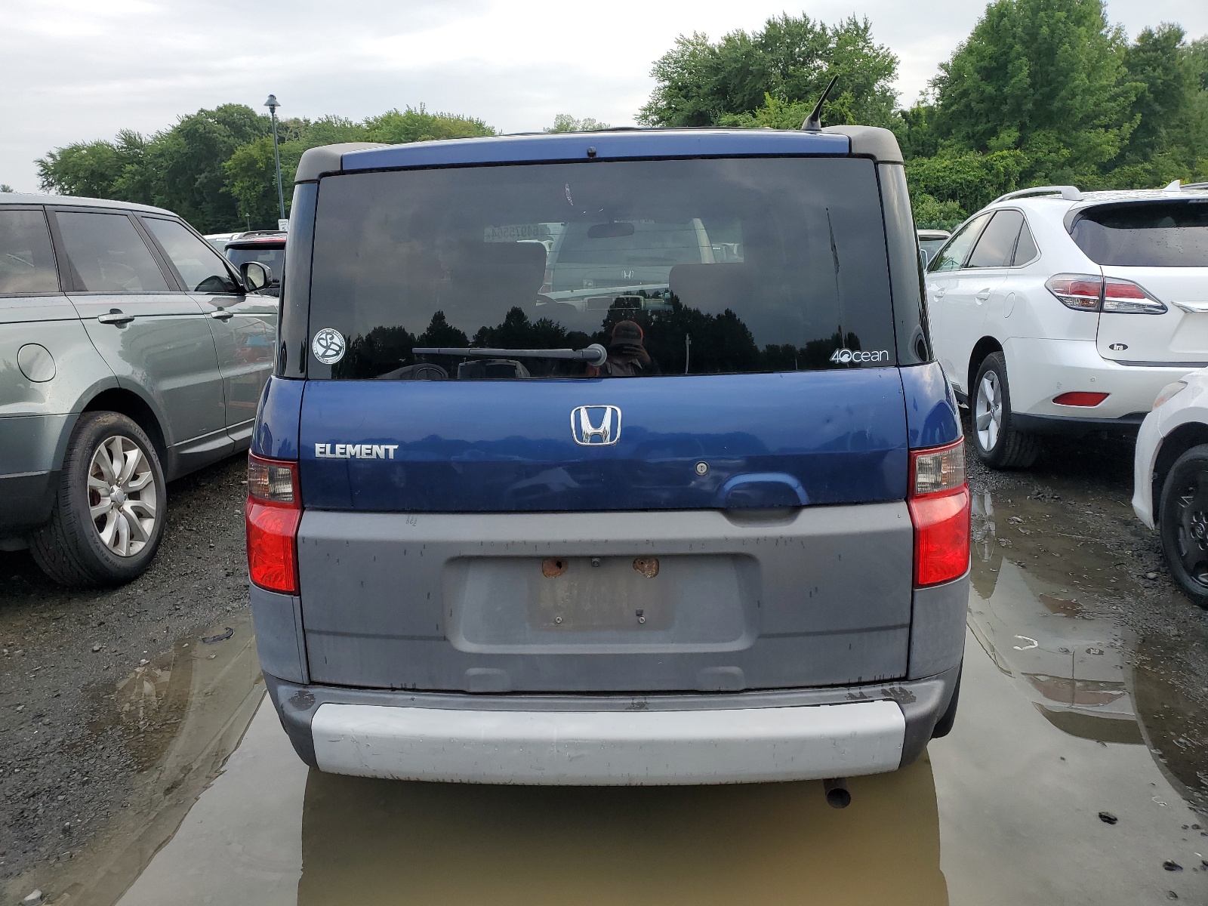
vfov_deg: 53.1
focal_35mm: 26
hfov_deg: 67.3
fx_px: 907
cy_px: 453
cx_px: 604
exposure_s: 1/909
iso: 50
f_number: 1.5
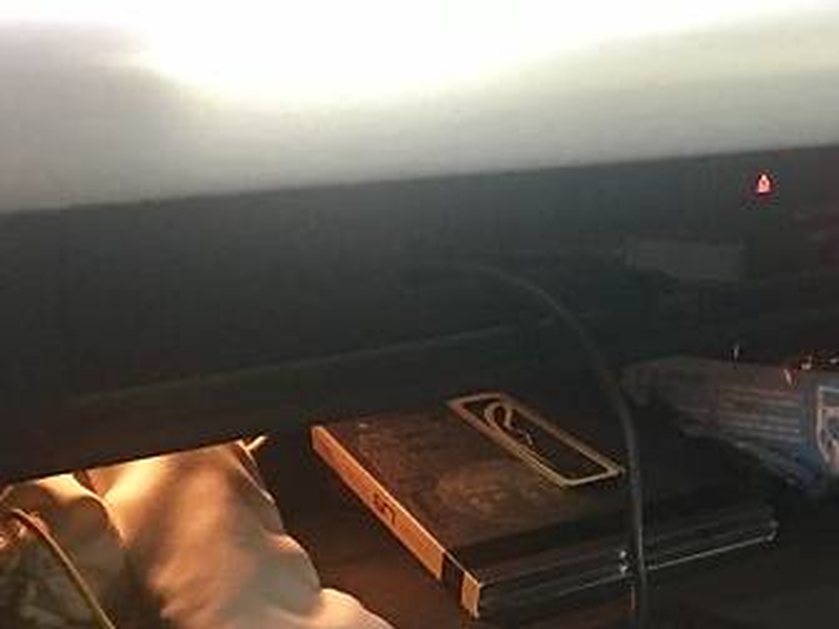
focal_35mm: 69
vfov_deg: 21.1
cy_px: 499
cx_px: 719
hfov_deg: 27.4
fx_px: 1672
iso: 160
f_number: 2.2
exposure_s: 1/8
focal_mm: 4.2
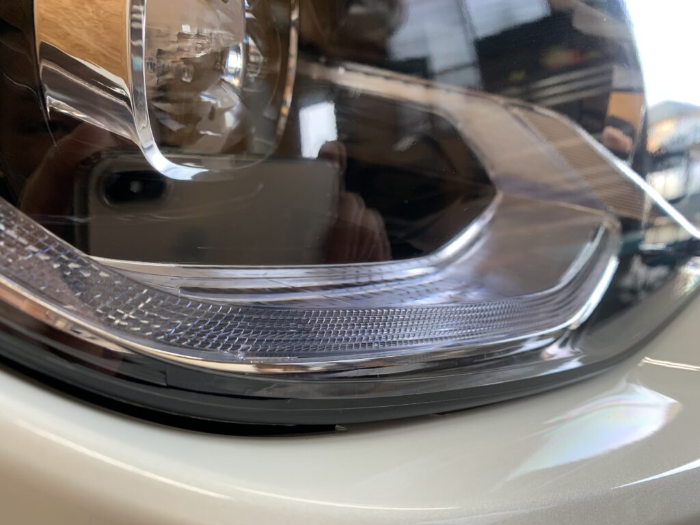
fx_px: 526
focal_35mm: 26
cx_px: 350
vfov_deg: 53.1
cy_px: 262
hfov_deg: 67.3
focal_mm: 4.25
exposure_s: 1/50
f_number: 1.8
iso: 50
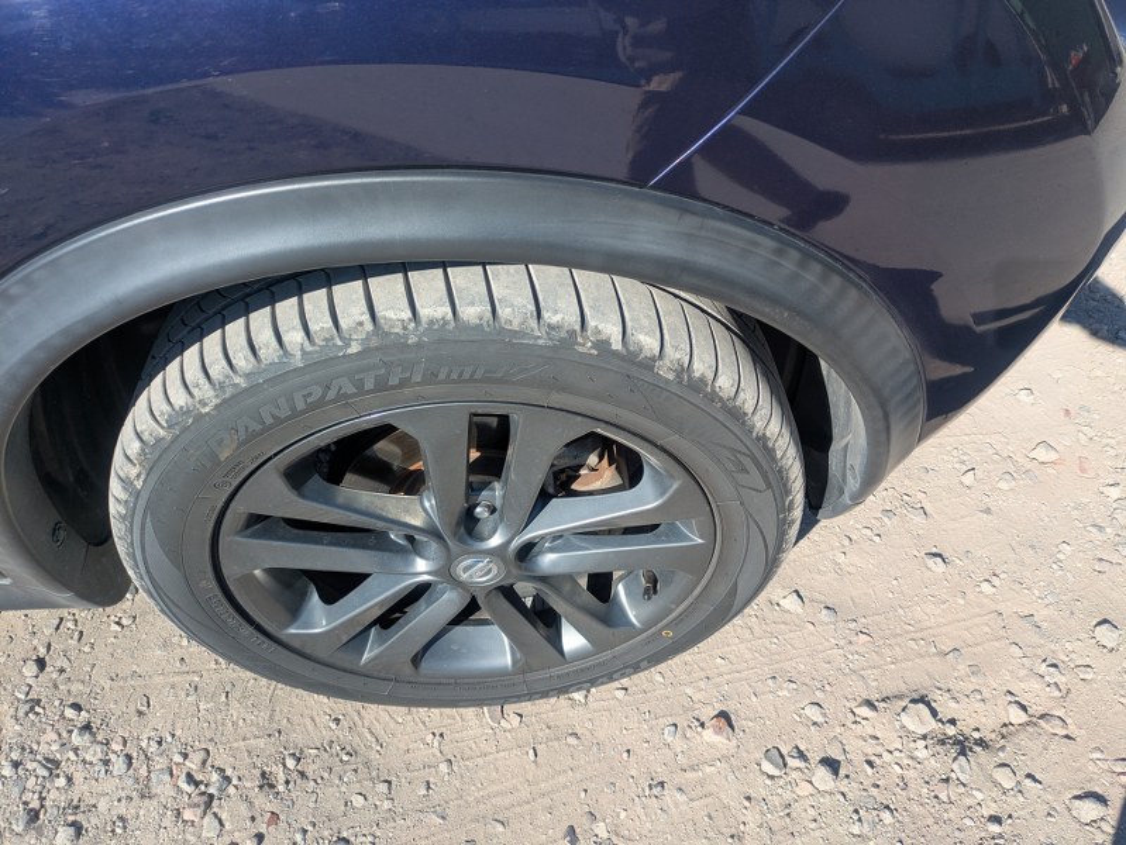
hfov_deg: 69.4
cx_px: 563
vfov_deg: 54.9
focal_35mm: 25
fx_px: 814
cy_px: 422
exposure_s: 1/1147
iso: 45
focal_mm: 5.43
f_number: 1.89
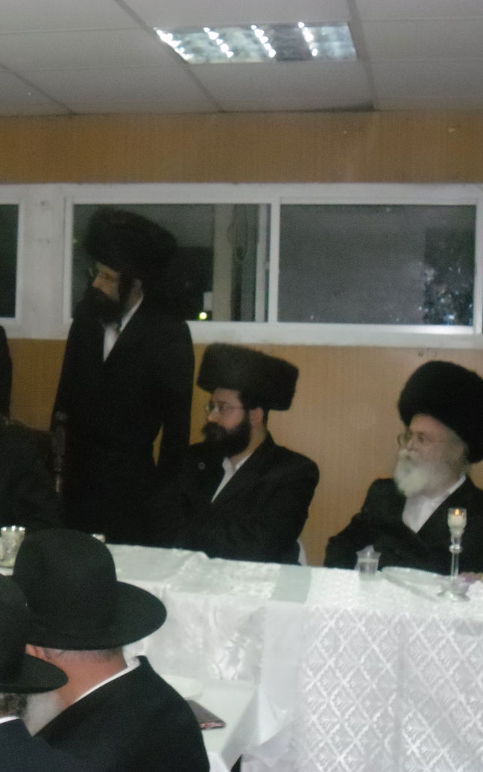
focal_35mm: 63
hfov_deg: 20.3
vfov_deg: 32.5
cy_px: 386
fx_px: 1326
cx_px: 70
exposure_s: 1/45
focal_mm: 7.8
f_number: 4.5
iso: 400
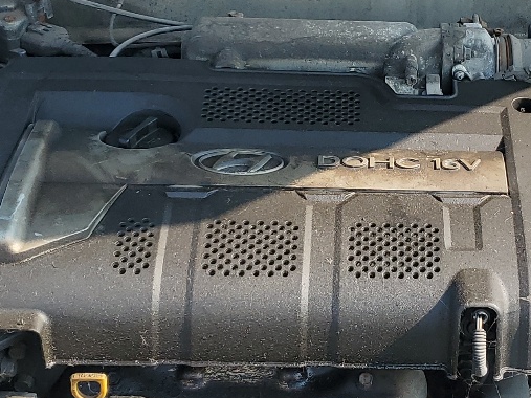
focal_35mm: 82
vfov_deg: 18.0
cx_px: 402
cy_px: 168
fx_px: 1258
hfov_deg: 23.6
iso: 50
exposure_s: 1/1000
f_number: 1.5
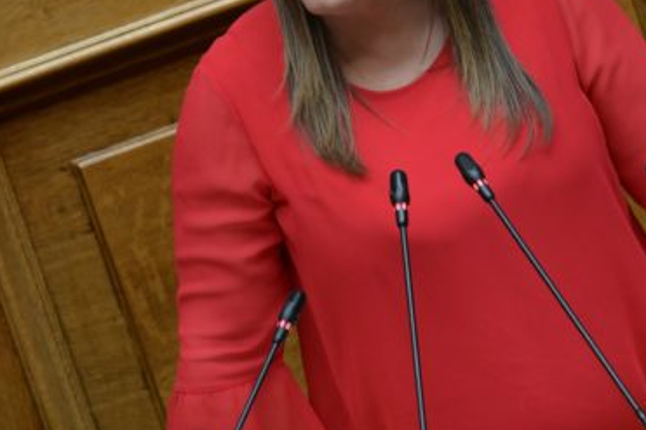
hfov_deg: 2.6
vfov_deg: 1.8
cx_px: 531
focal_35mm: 783
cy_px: 115
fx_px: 14044
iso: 2800
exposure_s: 1/250
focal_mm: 470
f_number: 6
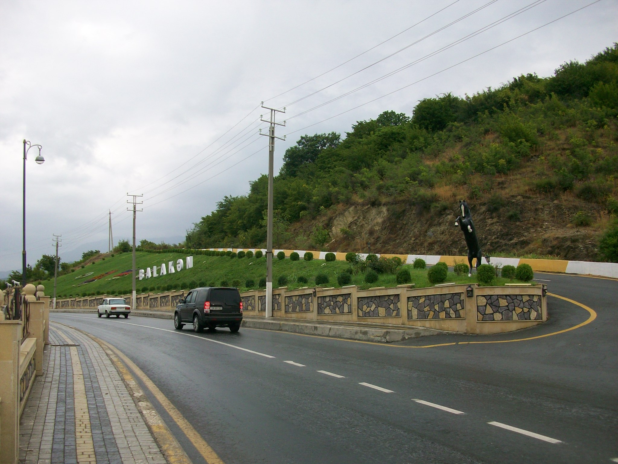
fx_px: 607
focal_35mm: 34
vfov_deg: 41.8
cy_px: 232
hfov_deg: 54.0
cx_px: 309
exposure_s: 1/193
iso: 80
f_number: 2.8
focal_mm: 5.7
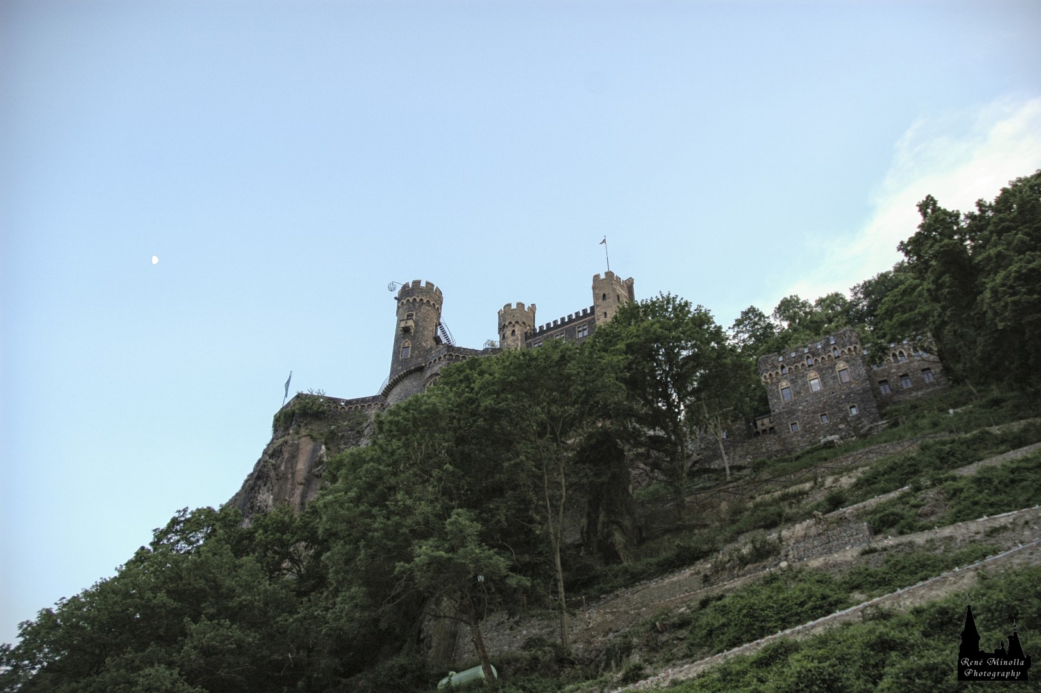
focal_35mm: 27
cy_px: 346
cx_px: 520
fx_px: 780
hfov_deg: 67.4
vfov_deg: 47.9
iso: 200
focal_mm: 18
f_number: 4
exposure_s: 1/50
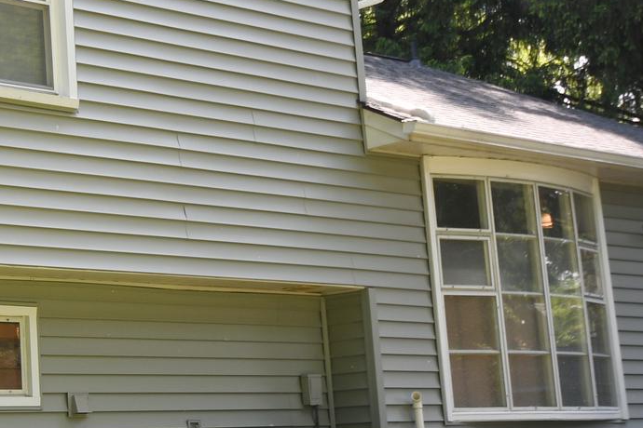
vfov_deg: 15.3
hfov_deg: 21.8
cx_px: -46
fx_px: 1590
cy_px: 163
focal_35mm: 89
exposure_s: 1/125
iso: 200
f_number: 5.6
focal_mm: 20
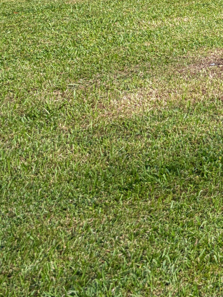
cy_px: -234
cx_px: 657
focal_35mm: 94
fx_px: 803
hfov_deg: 10.9
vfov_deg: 17.2
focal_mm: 18.1
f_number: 4
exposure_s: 1/800
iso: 50
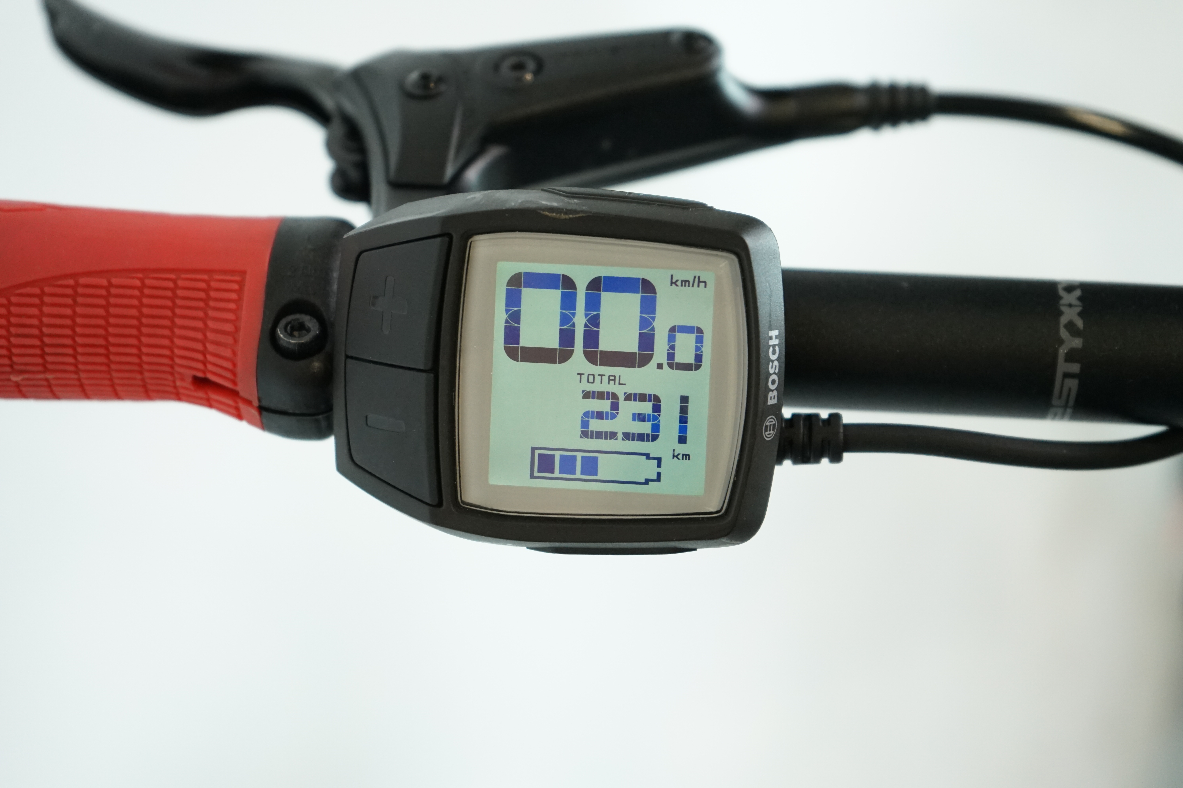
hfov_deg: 31.0
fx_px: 2136
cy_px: 394
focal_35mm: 65
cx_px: 592
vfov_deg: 20.9
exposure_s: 1/200
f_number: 5.6
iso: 2000
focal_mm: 65
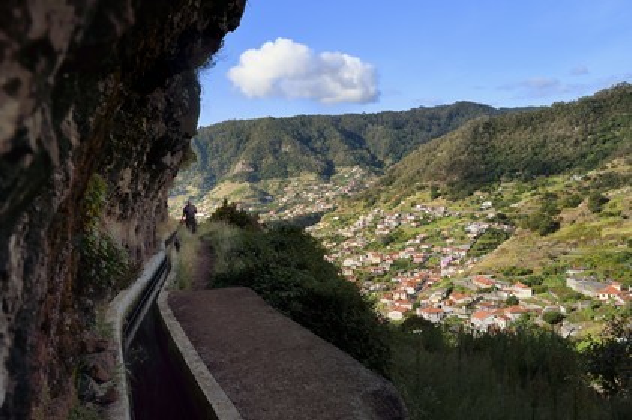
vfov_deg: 37.8
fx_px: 614
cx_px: 316
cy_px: 210
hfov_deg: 54.5
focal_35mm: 35
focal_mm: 35
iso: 200
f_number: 10
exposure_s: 1/320
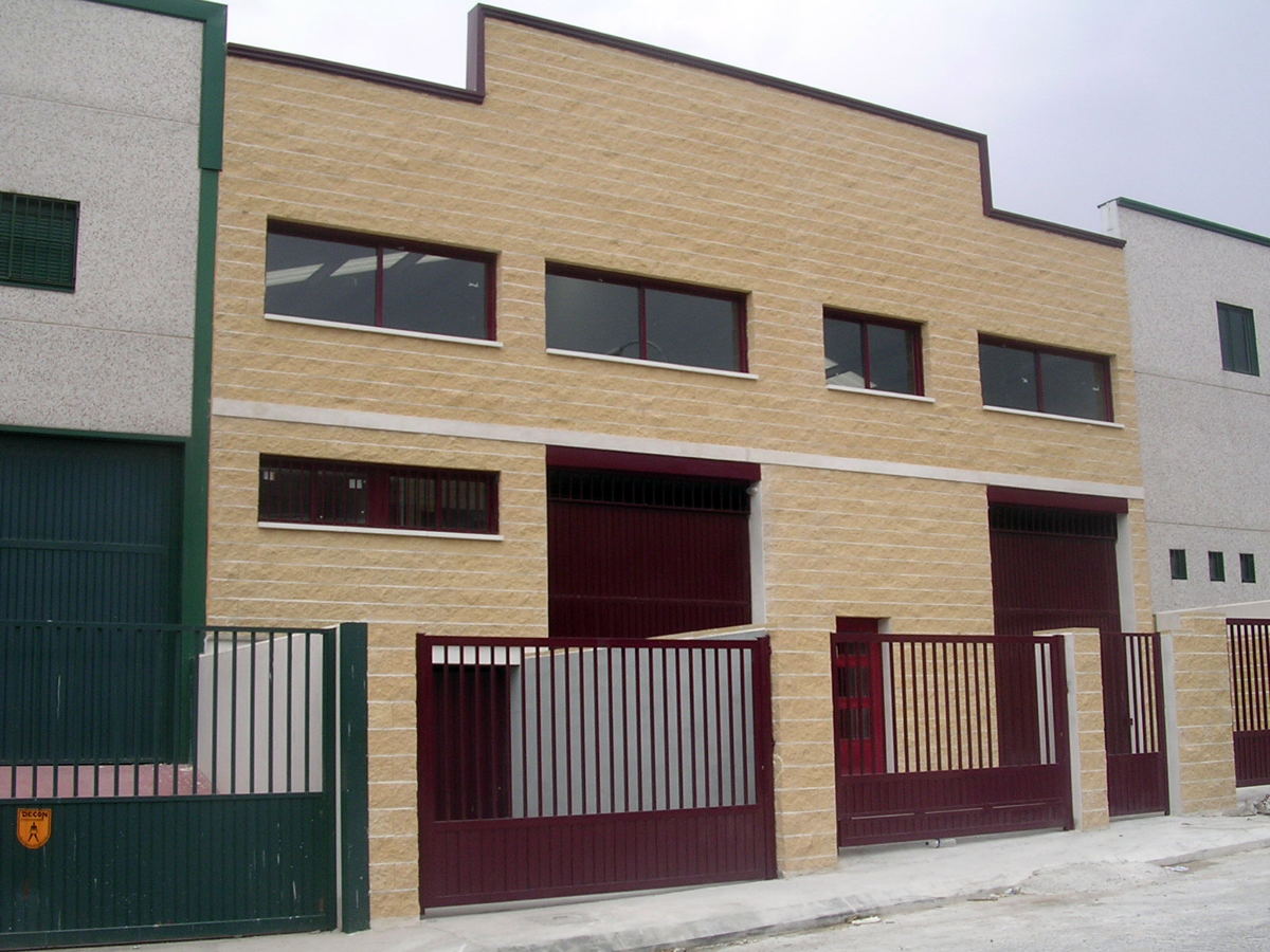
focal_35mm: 38
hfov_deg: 49.0
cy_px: 476
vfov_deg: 37.7
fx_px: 1394
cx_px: 635
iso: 100
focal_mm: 5.8
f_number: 5.6
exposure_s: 1/183
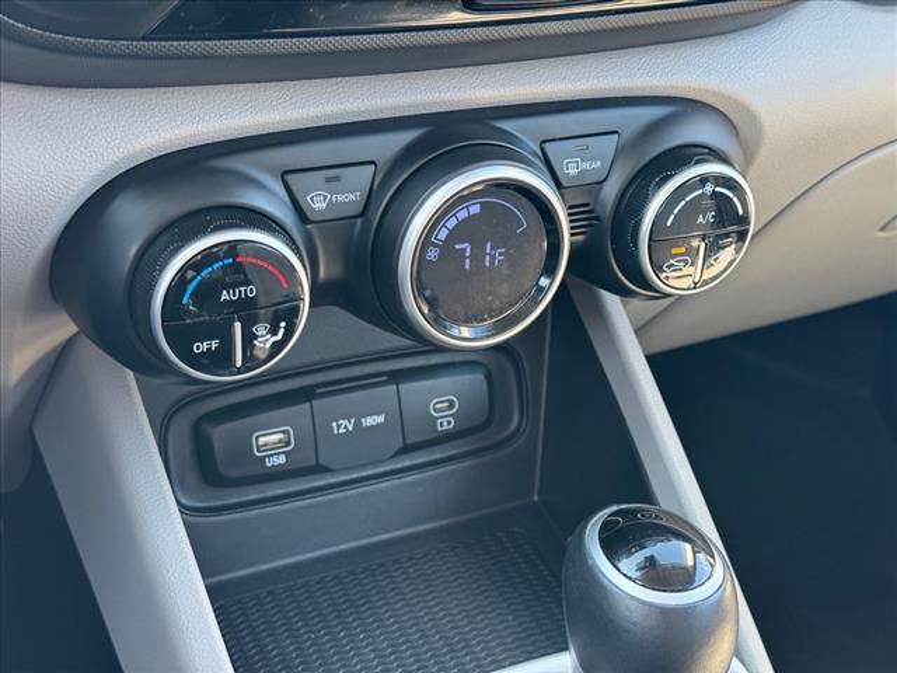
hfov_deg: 39.7
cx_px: 448
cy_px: 336
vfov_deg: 30.3
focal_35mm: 48
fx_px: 1244
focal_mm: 6.76
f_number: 1.78
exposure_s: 1/60
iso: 125
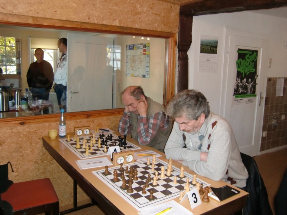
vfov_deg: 46.8
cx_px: 141
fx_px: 249
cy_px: 105
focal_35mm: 30
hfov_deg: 60.0
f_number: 3.5
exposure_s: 1/60
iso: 400
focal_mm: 5.2
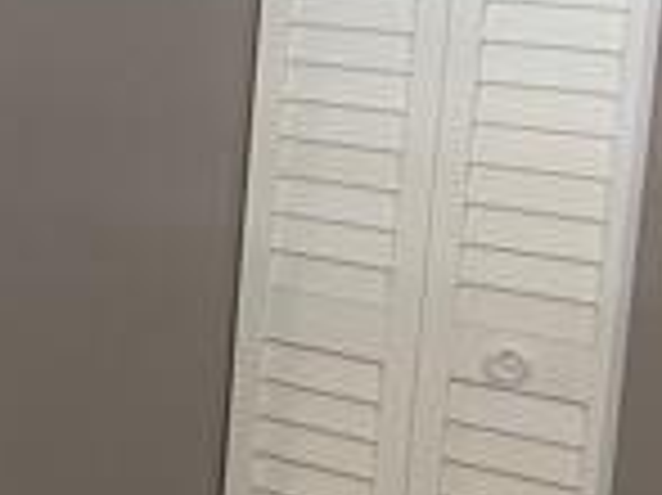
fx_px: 2159
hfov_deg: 16.2
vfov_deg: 13.1
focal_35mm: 113
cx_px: -270
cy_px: 153
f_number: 1.6
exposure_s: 1/60
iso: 125
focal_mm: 5.1
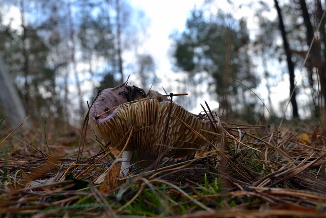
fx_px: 353
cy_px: 109
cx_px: 163
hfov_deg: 49.5
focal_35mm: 39
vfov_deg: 34.2
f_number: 8
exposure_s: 1/125
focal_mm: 26
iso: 320
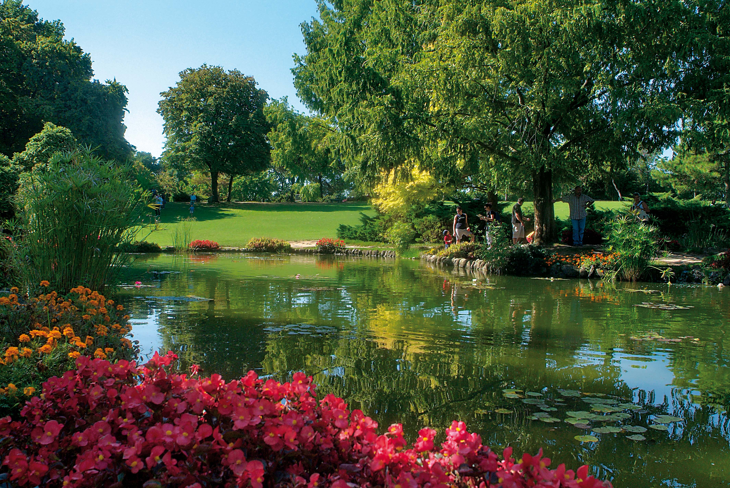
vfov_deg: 43.7
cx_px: 365
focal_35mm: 30
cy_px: 244
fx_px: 609
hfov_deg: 61.9
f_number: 11
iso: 200
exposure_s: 1/125
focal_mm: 20
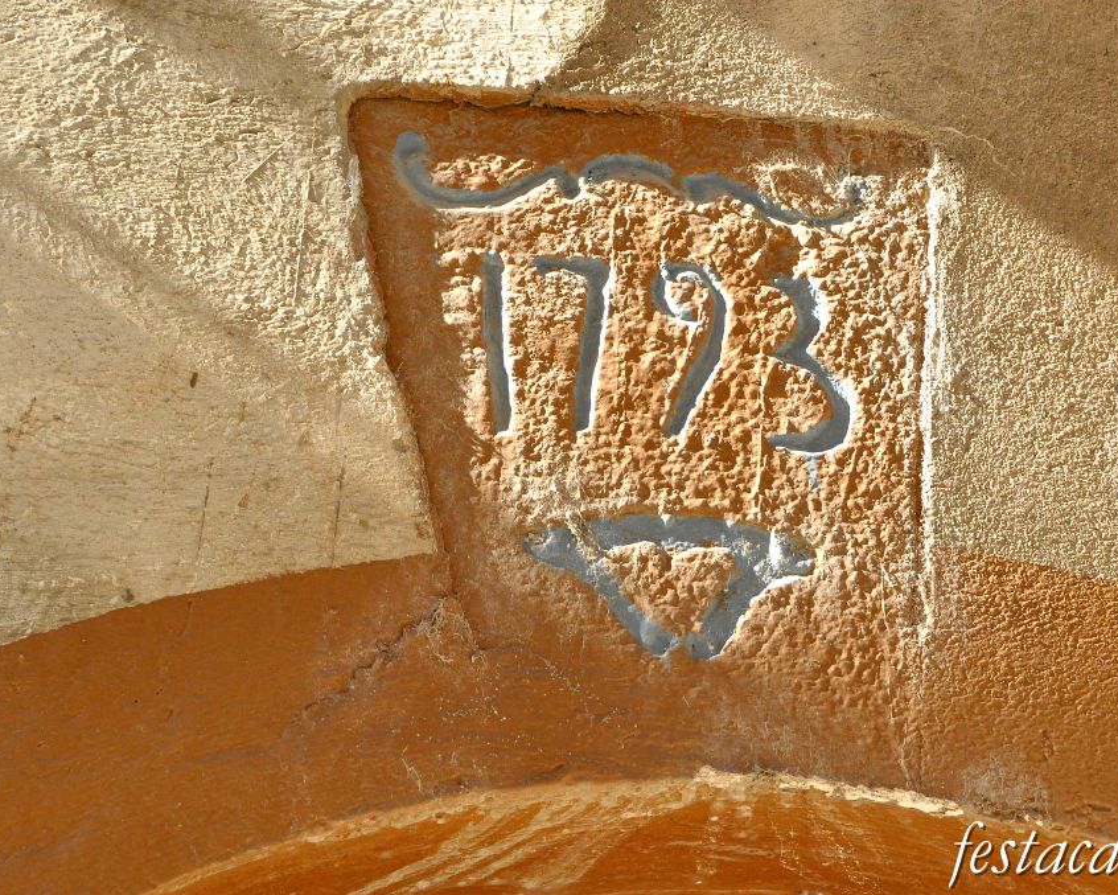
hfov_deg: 17.4
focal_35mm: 111
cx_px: 650
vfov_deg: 13.9
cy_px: 447
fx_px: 3659
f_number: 8
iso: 1600
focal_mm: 65
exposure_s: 1/1000
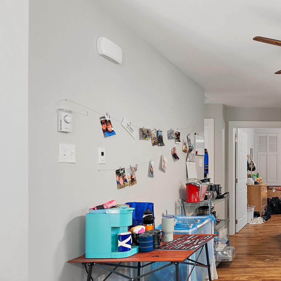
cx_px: 318
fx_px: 285
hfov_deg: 40.8
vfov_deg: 52.1
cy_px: 171
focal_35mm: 31
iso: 250
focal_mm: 16
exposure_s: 3.2
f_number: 9
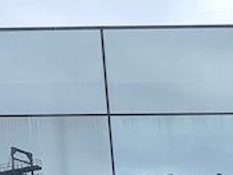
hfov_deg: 10.3
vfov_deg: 8.4
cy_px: 143
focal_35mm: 177
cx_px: -229
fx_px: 1191
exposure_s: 1/727
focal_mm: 4.25
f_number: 1.8
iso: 25
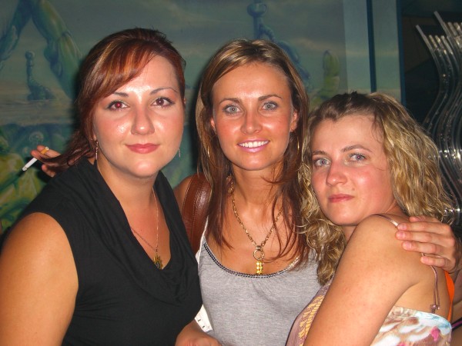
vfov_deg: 25.7
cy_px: 173
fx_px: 761
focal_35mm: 57
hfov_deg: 33.8
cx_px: 231
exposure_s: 1/60
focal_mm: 11.8
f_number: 3.6
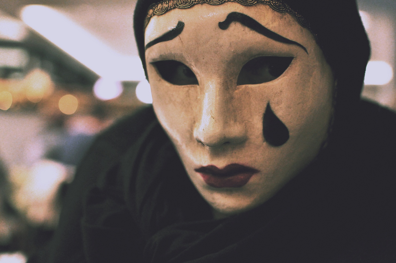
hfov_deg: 37.9
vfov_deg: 25.7
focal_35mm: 52
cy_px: 132
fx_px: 577
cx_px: 198
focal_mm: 35
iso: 2000
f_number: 2.2
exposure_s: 1/500
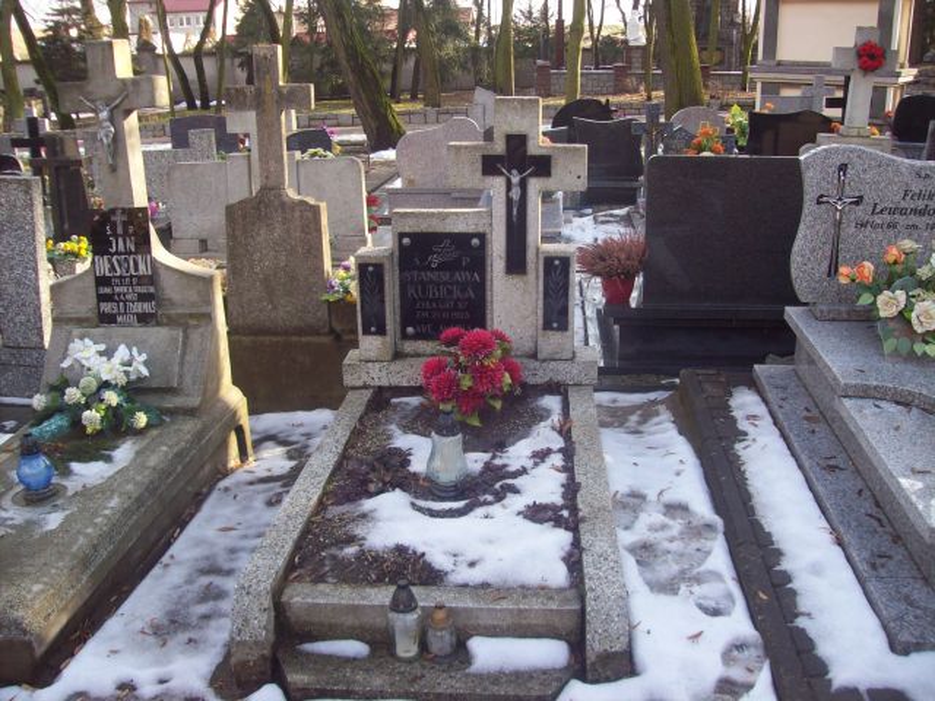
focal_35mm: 36
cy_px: 350
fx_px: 972
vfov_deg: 39.7
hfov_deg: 51.4
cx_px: 468
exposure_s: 1/127
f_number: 2.7
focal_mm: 6
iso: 80
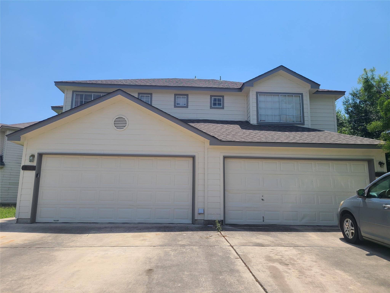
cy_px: 146
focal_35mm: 26
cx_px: 195
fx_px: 293
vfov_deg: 53.1
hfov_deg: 67.3
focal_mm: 5.4
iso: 40
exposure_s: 1/2524
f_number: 1.8
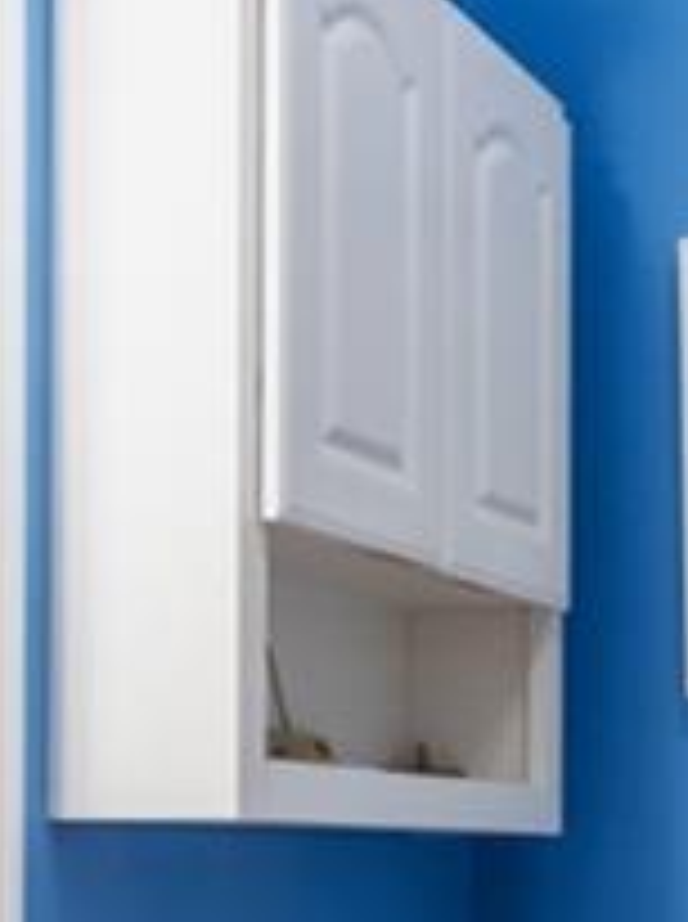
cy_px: 909
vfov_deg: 24.3
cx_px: 746
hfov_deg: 18.4
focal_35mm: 77
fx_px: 2047
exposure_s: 1/5
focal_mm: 16
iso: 800
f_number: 11
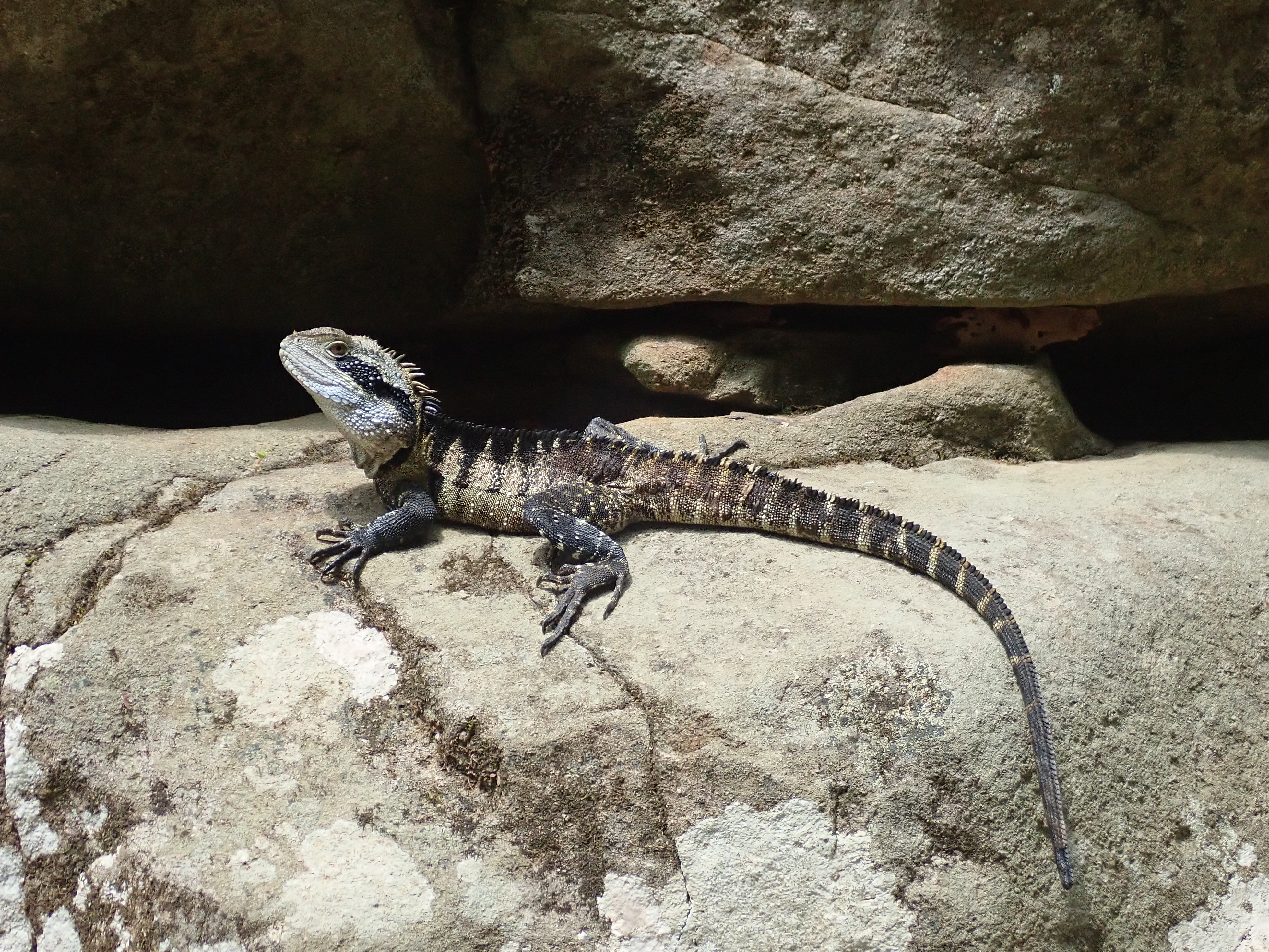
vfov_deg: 15.9
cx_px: 628
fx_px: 3409
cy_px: 480
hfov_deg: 21.1
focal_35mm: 93
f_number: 4.7
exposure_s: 1/500
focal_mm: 16.48
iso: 400
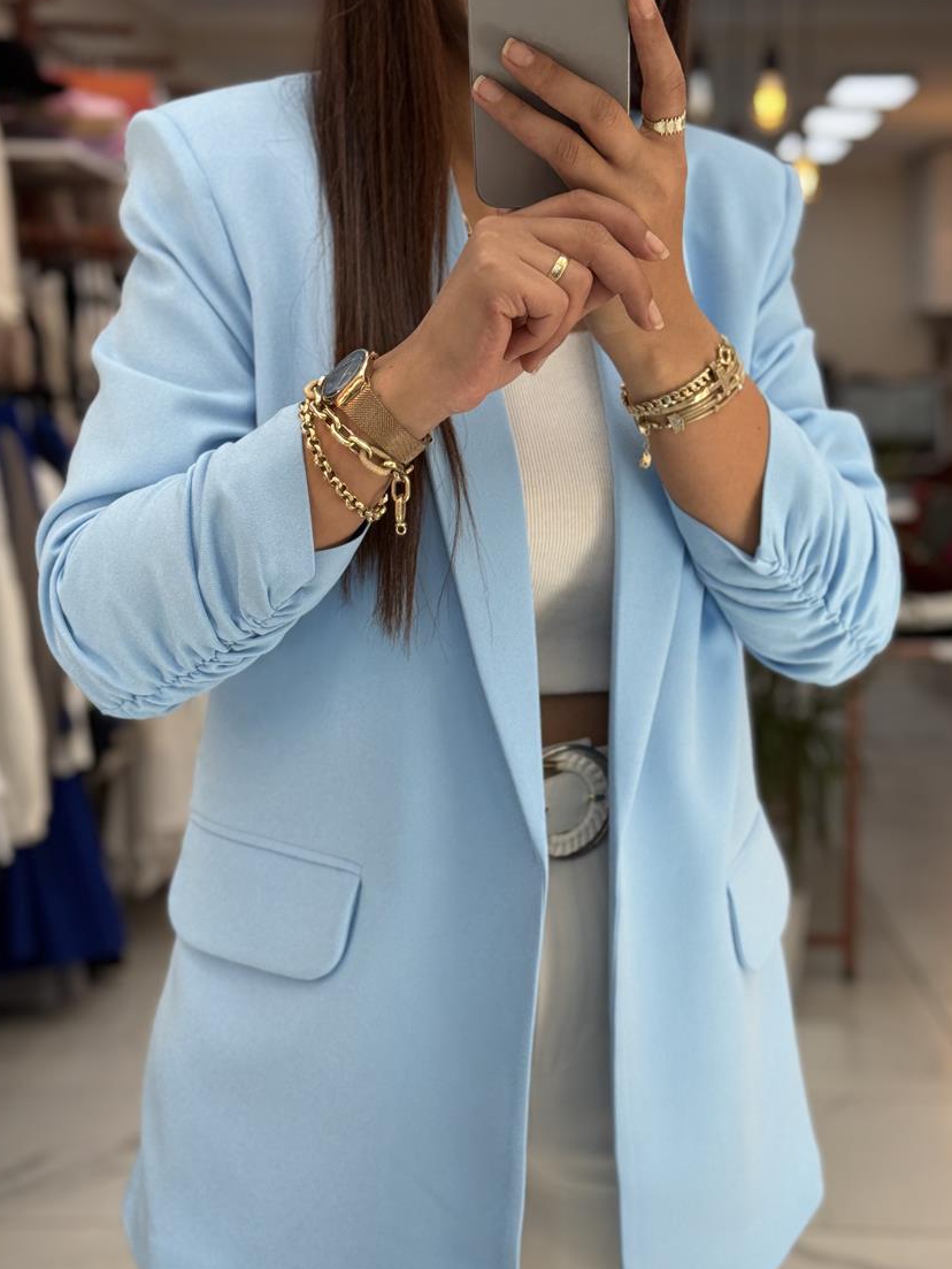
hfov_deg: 25.2
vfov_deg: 33.2
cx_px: 509
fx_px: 2126
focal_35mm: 58
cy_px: 714
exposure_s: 1/170
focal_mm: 6.76
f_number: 1.78
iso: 80
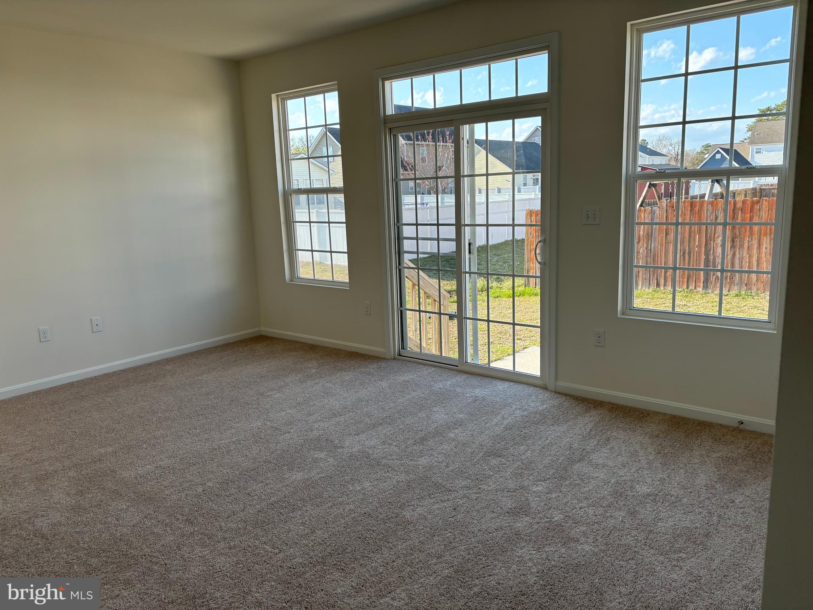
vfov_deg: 53.1
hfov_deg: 67.3
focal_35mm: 26
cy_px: 305
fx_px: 611
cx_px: 406
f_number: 1.6
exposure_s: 1/411
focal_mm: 5.96
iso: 50
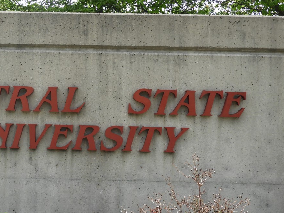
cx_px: 81
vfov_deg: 27.0
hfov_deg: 35.0
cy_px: 105
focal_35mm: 54
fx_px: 443
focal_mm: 5.9
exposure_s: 1/640
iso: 100
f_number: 3.6
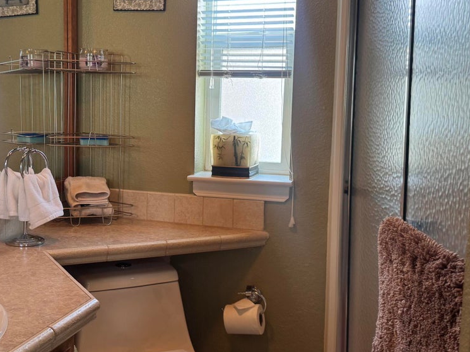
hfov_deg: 42.2
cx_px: 144
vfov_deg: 32.9
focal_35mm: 44
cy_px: 166
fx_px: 598
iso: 160
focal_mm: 6.76
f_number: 1.78
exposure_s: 1/60
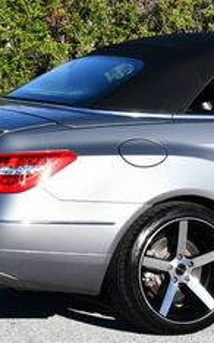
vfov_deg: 10.4
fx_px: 1878
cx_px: 287
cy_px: 95
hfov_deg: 6.5
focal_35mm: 201
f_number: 8
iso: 100
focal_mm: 36
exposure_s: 1/250
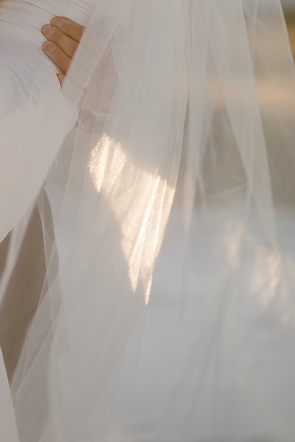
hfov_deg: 5.2
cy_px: -116
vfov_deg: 7.8
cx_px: -149
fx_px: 3194
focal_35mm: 260
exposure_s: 1/1250
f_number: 2
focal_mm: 85
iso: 200
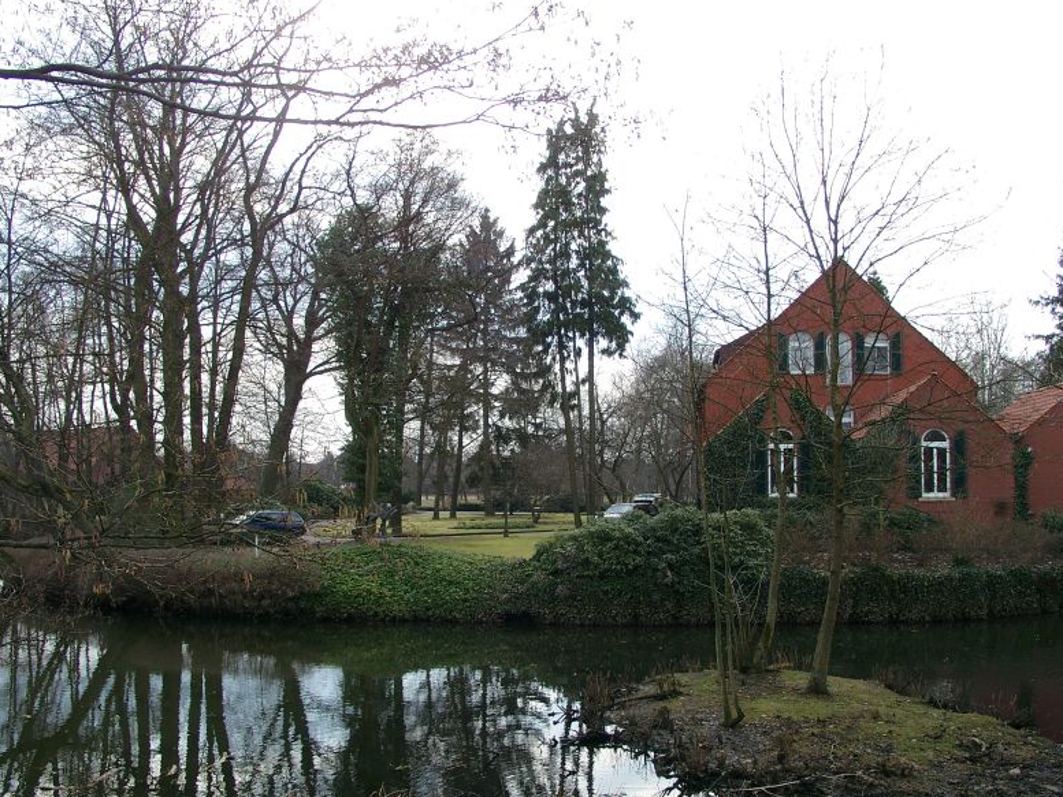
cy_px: 394
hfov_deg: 52.6
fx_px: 1075
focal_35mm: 35
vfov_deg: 40.7
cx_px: 517
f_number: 4
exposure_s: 1/241
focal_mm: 7.13
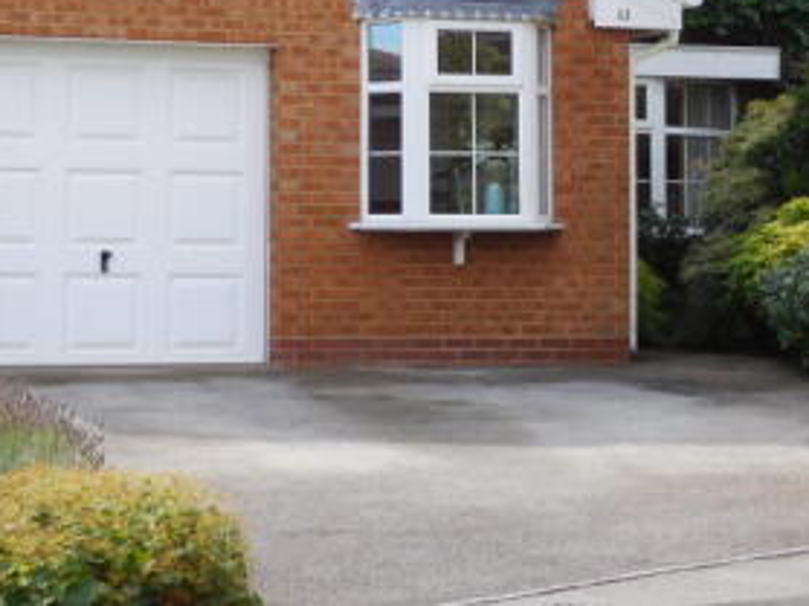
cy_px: 59
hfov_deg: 17.1
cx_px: 462
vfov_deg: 12.8
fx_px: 2686
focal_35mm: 115
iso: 125
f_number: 4.2
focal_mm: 9.8
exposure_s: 1/320
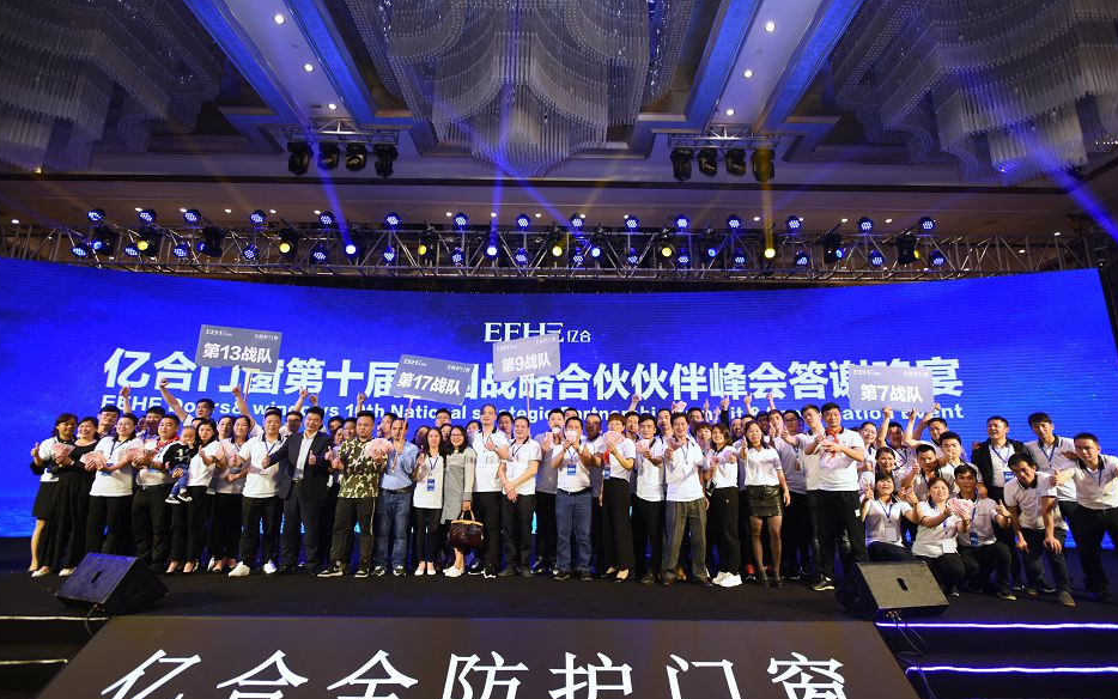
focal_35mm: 19
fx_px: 579
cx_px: 566
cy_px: 331
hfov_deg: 88.0
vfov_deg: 62.2
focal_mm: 17
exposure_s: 1/200
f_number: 4
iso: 800
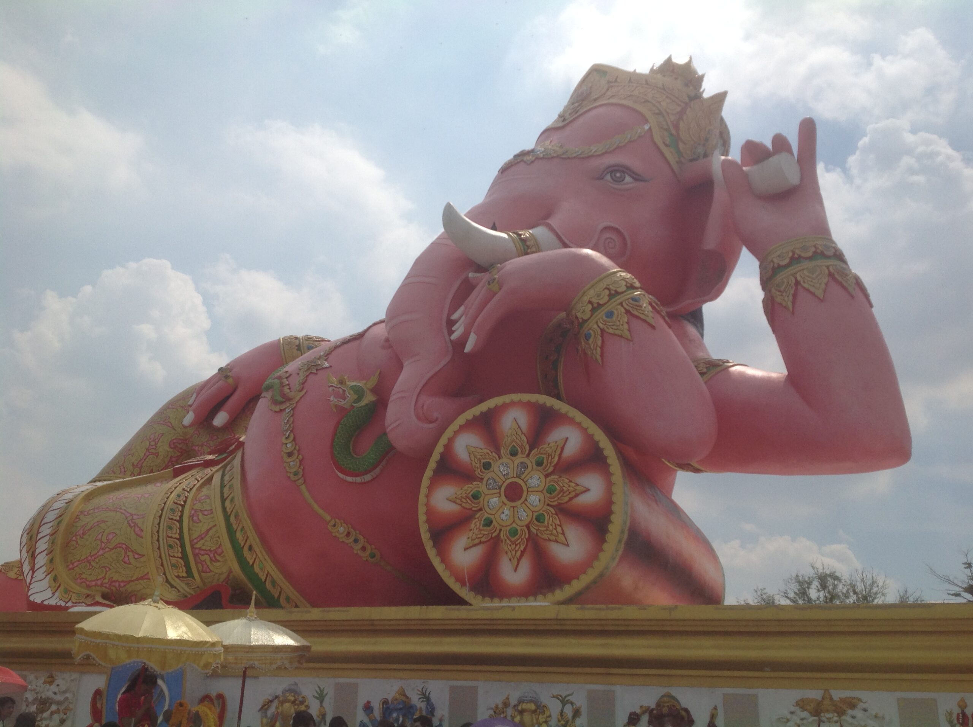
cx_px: 486
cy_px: 364
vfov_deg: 40.6
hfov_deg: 52.7
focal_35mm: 35
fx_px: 982
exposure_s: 1/5051
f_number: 2.4
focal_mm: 4.28
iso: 64
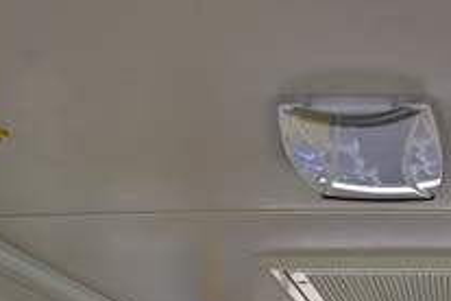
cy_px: 155
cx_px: 390
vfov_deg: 12.5
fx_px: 1378
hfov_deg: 18.3
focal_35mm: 110
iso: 1000
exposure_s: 1/250
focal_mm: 38
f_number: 5
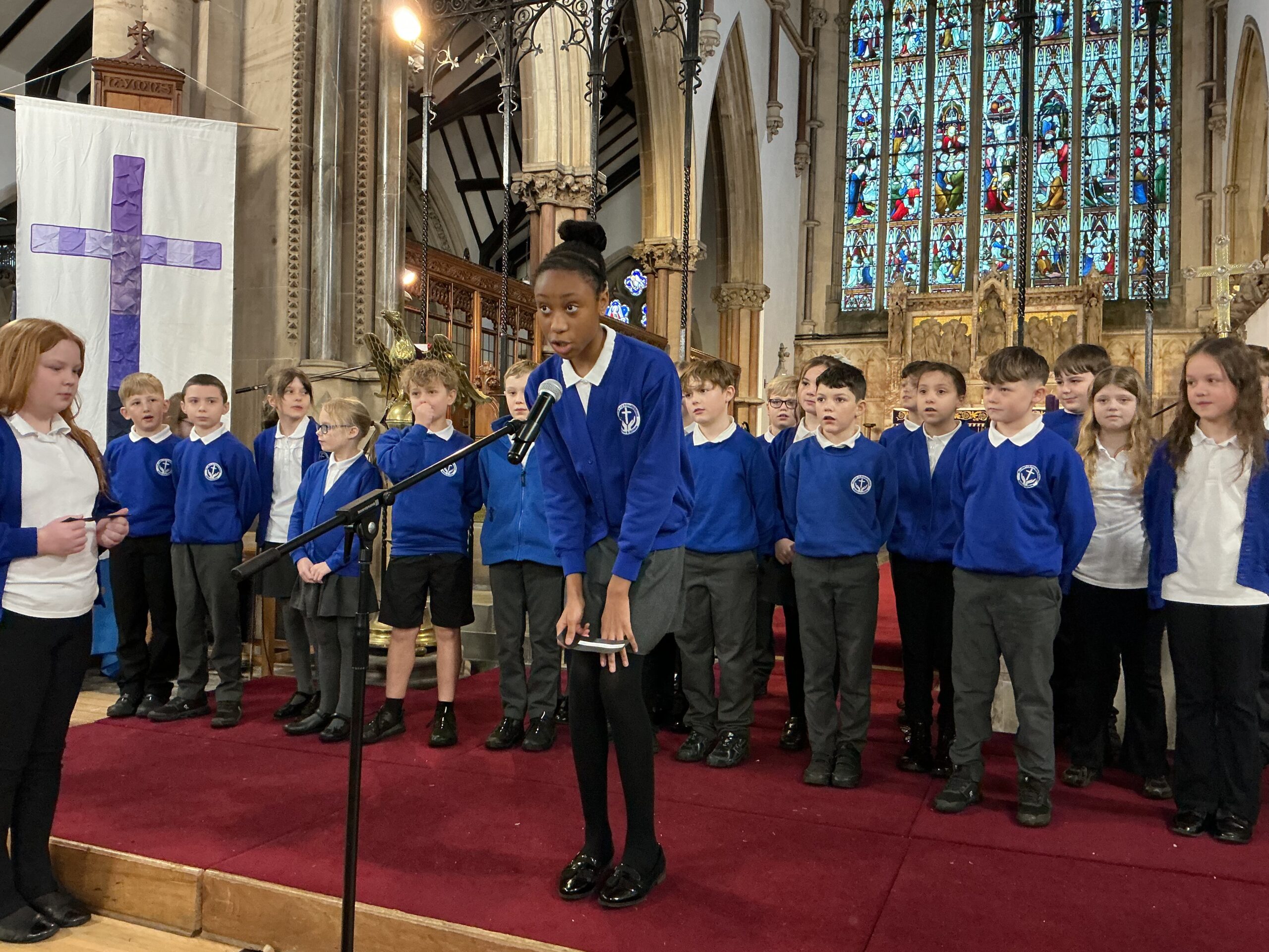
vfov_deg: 48.2
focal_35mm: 29
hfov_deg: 61.7
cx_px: 634
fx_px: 1063
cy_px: 476
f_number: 1.8
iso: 250
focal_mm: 3
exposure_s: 1/30
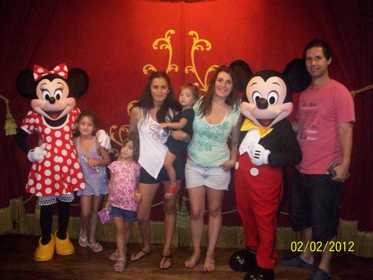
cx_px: 186
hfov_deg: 54.0
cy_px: 140
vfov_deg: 41.8
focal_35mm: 34
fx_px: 366
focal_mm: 5.7
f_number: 2.8
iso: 320
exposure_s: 1/60
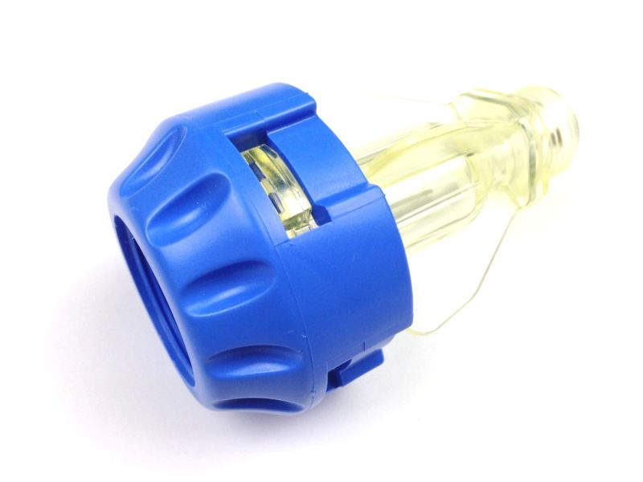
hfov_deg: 55.4
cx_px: 322
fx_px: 613
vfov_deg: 42.9
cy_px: 241
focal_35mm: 33
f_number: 2.4
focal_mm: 4.12
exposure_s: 1/120
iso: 64
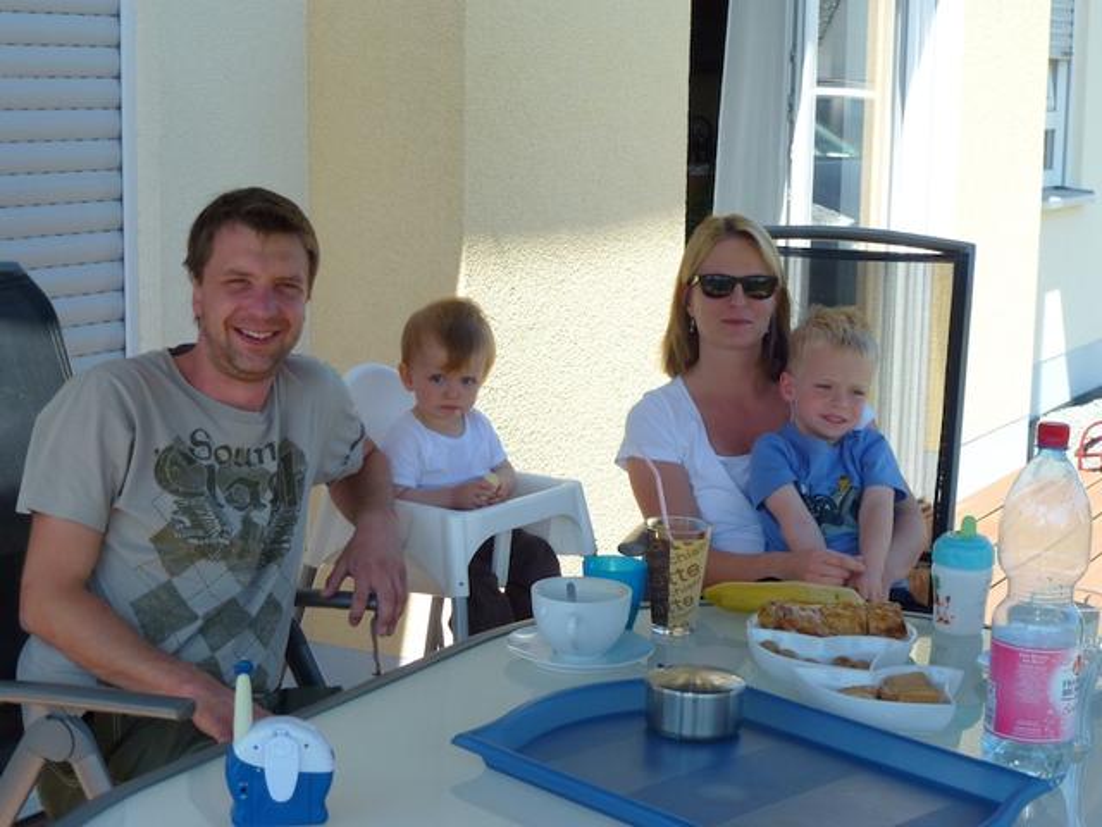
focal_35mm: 59
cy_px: 414
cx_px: 551
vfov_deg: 24.8
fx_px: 1878
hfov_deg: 32.7
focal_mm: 10.1
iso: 100
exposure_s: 1/250
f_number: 4.4
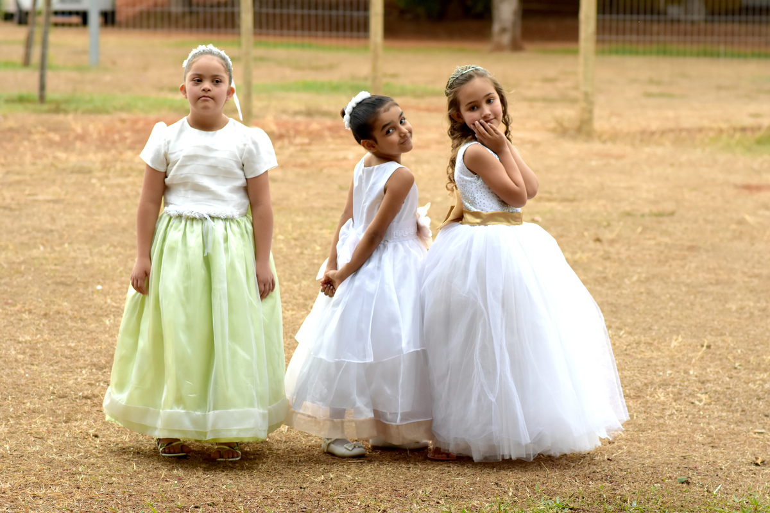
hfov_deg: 16.1
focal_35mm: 128
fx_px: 2727
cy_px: 256
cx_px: 385
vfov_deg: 10.8
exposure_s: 1/400
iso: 800
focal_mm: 85
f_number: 3.5
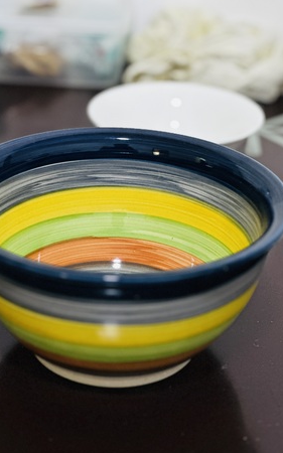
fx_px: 1025
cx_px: 122
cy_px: 229
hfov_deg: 15.7
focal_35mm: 83
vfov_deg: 24.9
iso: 500
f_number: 2.8
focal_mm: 9
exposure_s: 1/15
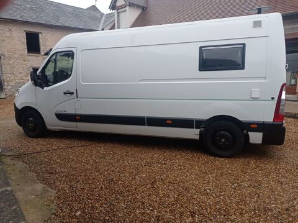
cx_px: 149
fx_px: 241
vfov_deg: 49.7
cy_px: 112
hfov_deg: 63.5
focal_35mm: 28
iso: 104
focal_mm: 4.7
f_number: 1.79
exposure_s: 1/265
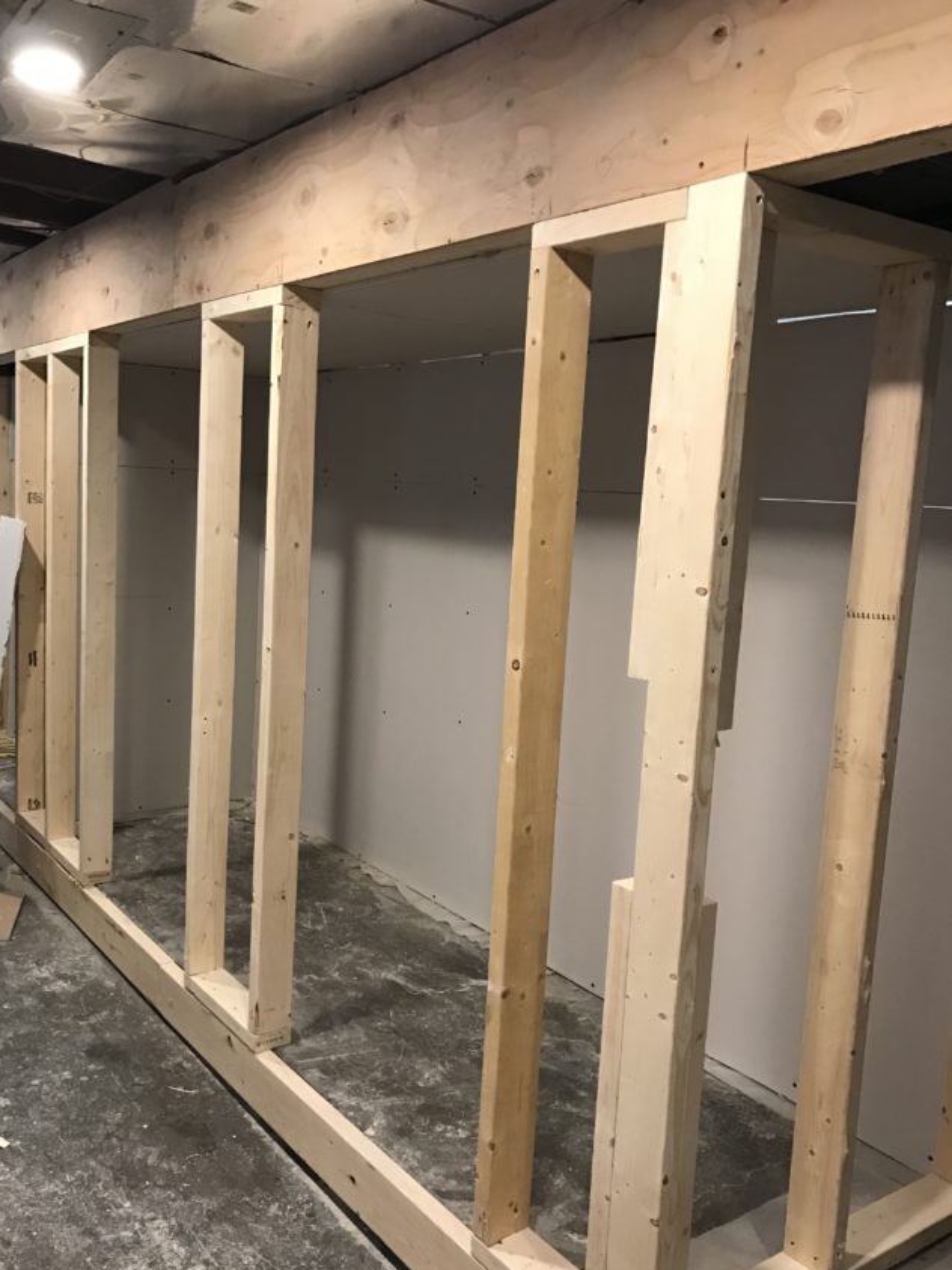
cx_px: 428
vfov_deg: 58.3
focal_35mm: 31
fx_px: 1137
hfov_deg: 45.4
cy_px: 655
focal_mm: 3.99
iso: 50
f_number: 1.8
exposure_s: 1/15
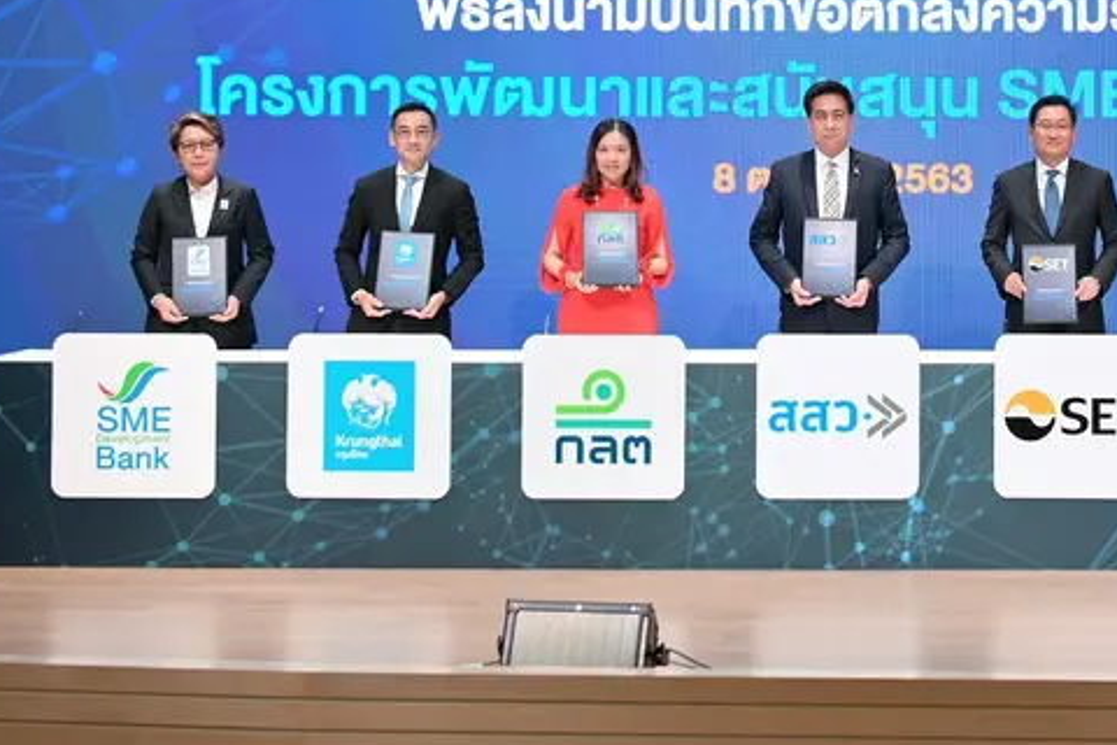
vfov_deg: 17.4
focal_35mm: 78
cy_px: 161
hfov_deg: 25.7
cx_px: 838
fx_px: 2420
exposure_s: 1/100
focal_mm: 48
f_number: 4
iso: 800
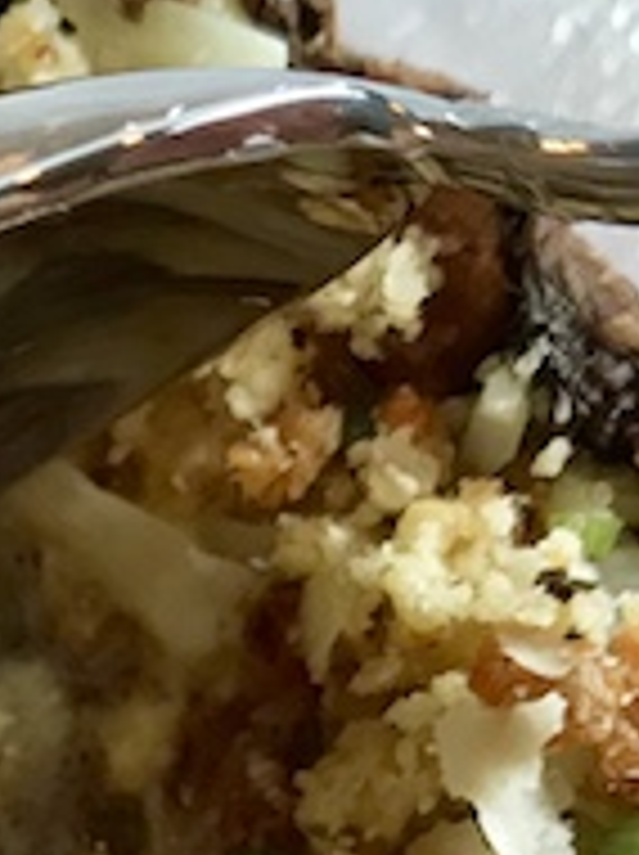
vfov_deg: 16.0
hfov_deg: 12.0
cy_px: 1066
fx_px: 2911
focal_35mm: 118
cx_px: -306
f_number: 1.8
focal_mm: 3.99
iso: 25
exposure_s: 1/40
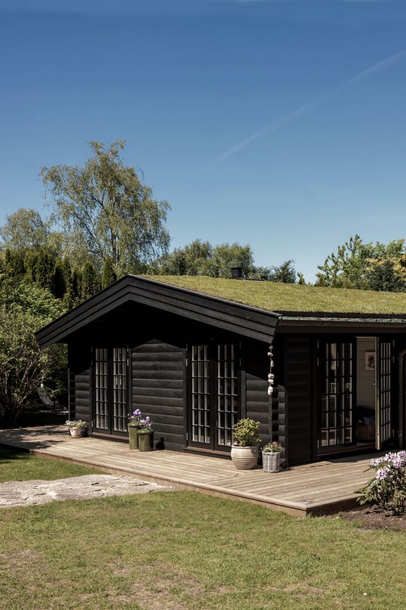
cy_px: 305
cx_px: 203
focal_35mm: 41
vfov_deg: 47.4
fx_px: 694
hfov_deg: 32.6
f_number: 10
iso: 400
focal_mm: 41
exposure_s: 1/200
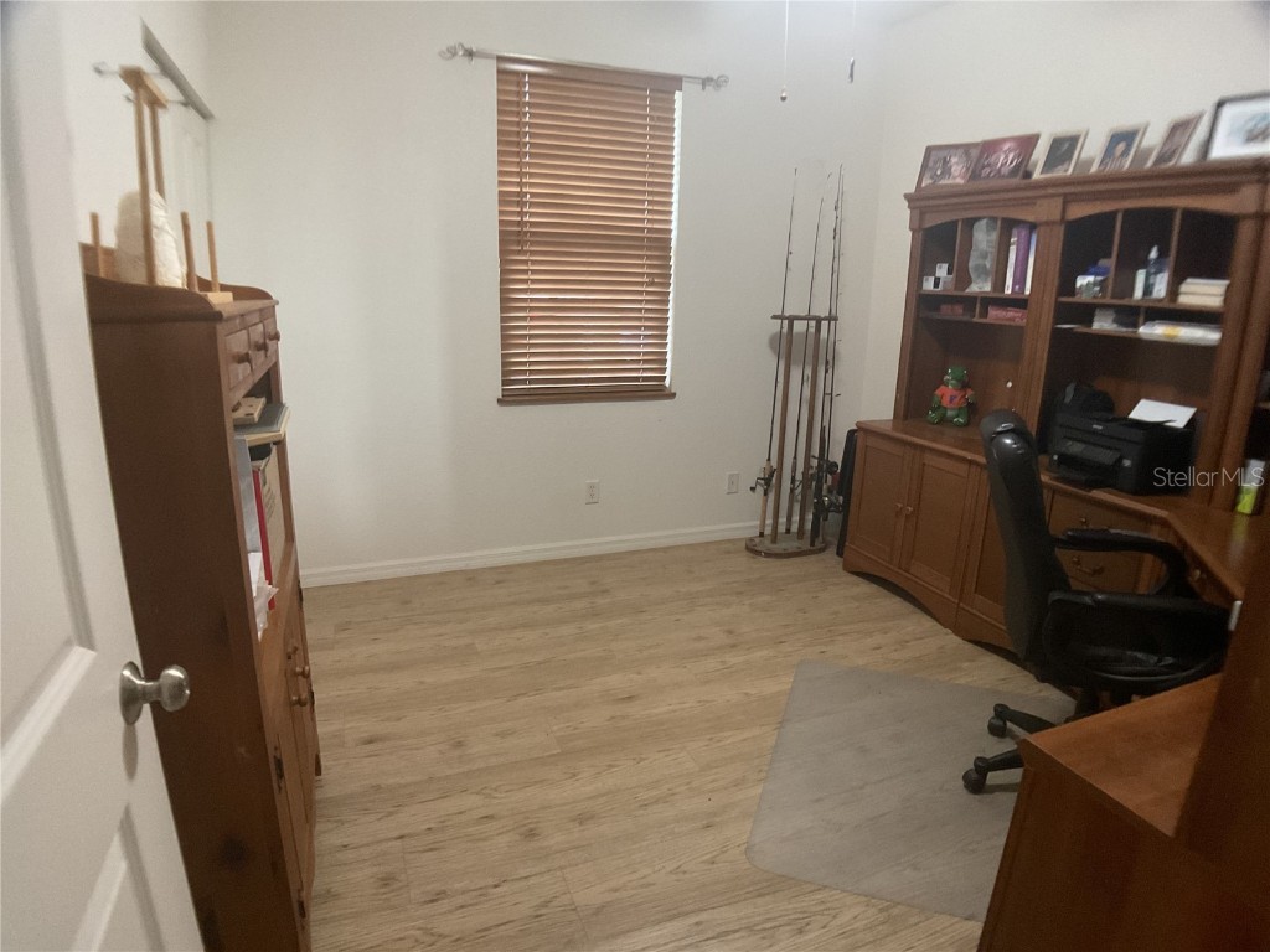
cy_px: 476
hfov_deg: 61.7
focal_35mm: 29
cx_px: 635
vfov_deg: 48.2
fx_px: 1064
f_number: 1.8
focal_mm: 3
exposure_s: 1/30
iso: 320
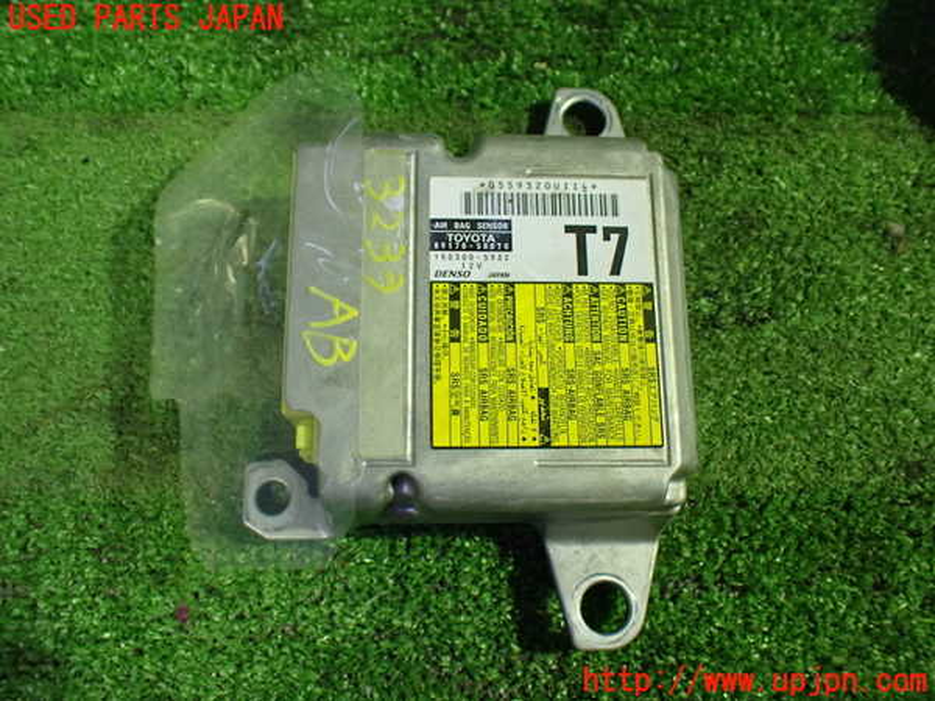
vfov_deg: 46.8
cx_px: 468
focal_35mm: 30
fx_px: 810
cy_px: 350
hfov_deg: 60.0
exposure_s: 1/40
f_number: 2.3
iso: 800
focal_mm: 5.4
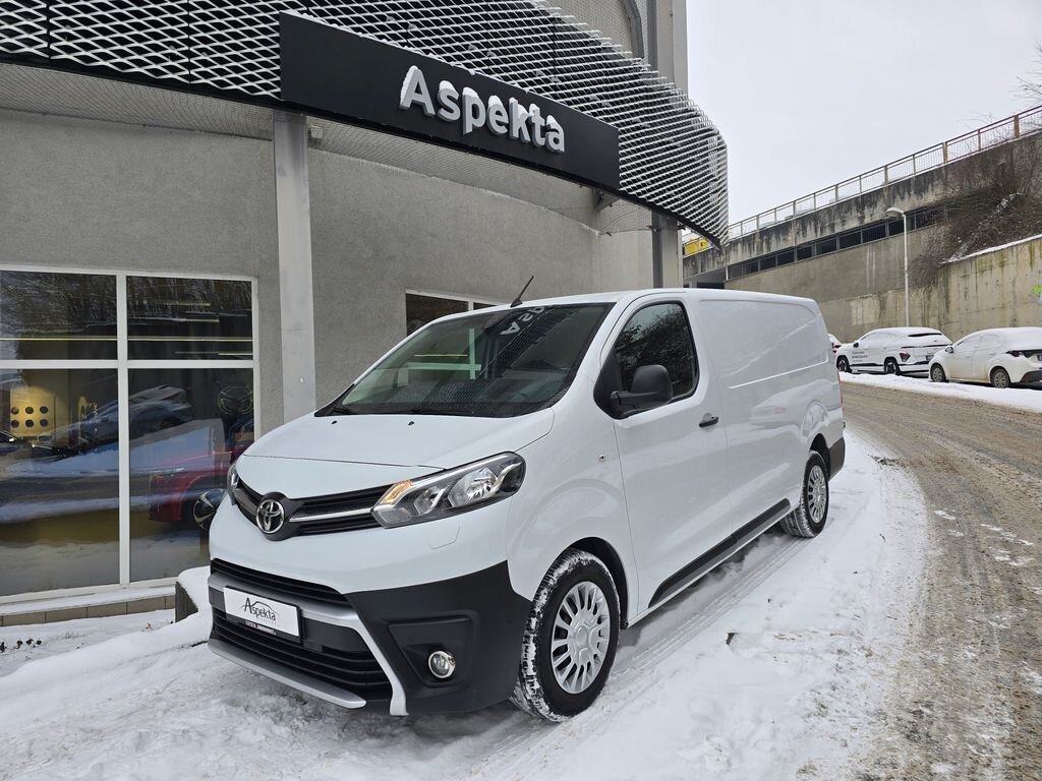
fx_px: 692
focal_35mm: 23
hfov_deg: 73.9
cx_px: 521
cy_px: 390
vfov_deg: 58.9
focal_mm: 6.3
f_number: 1.7
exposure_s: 1/180
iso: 25
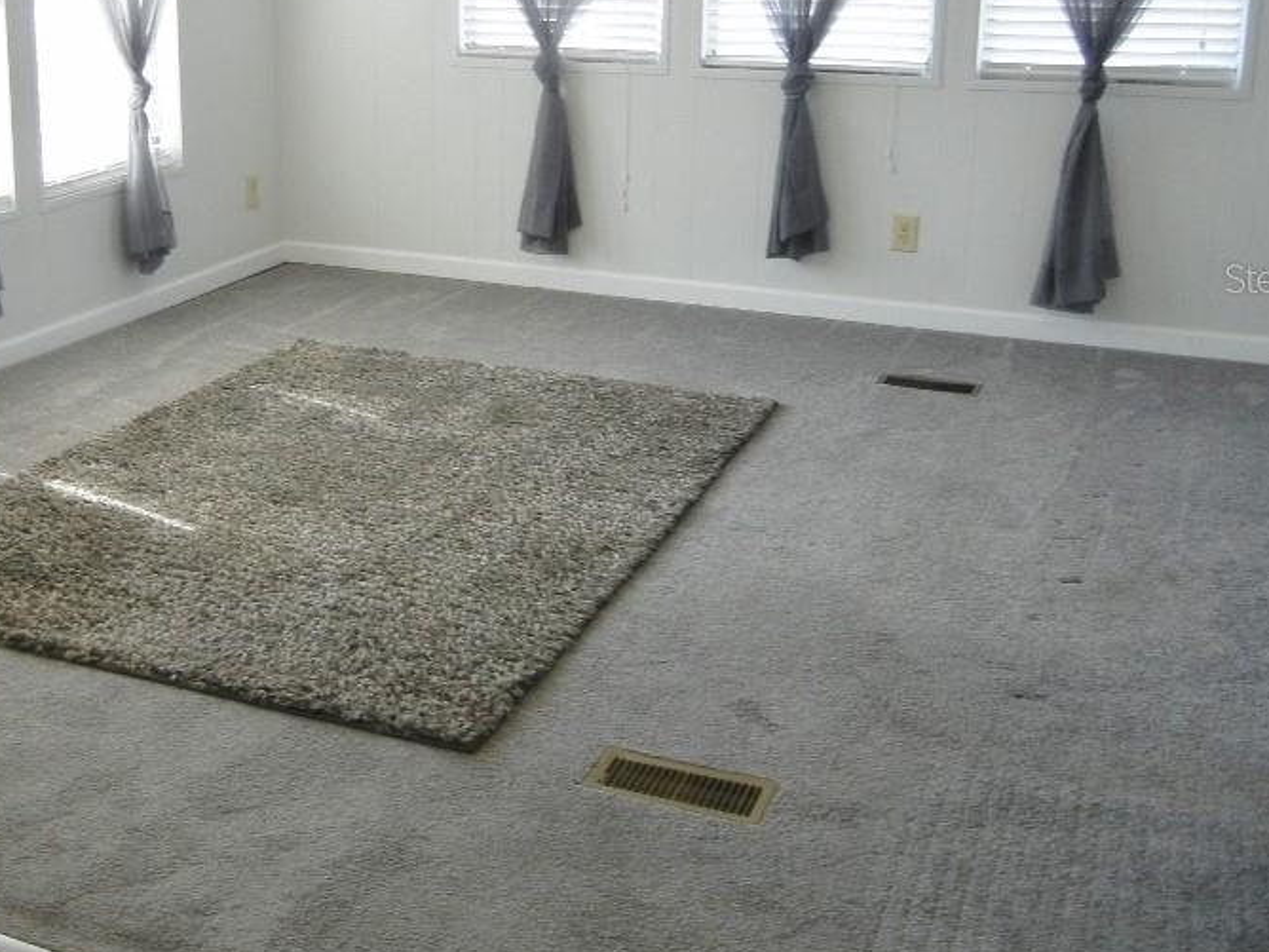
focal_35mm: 46
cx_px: 431
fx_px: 1686
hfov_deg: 40.8
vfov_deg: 31.1
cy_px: 277
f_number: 3.5
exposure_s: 1/53.3
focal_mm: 5.4
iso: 160
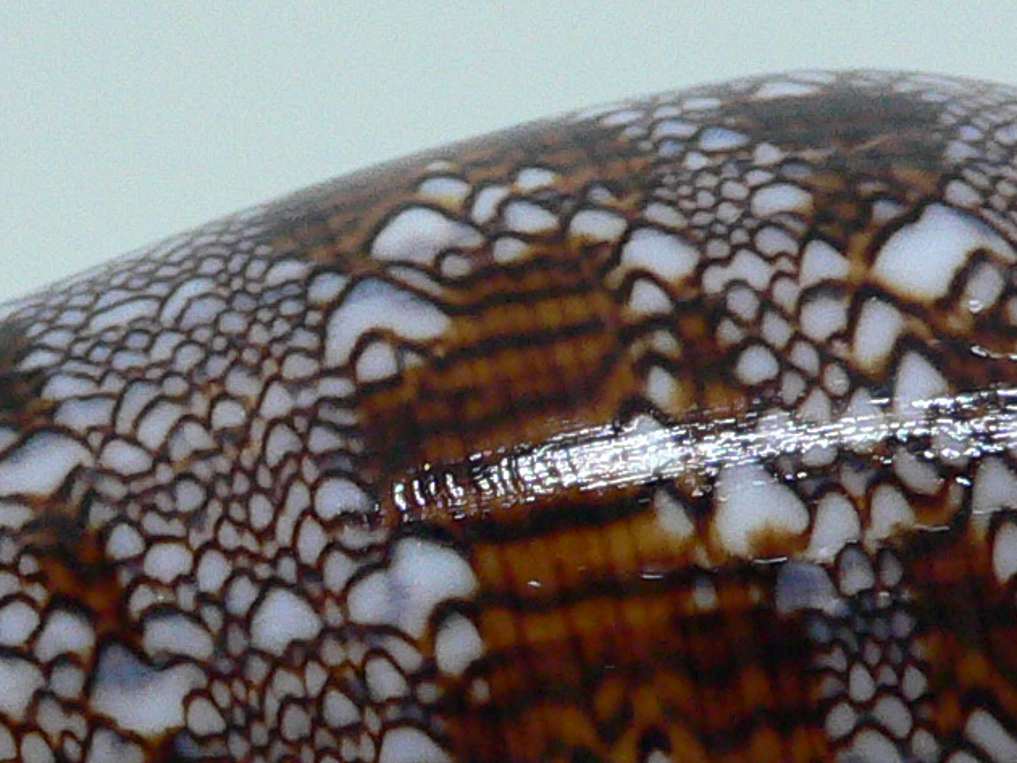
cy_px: 755
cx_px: 360
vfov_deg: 13.1
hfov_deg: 17.5
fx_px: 3292
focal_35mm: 112
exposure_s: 1/40
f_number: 2.8
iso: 200
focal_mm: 4.6
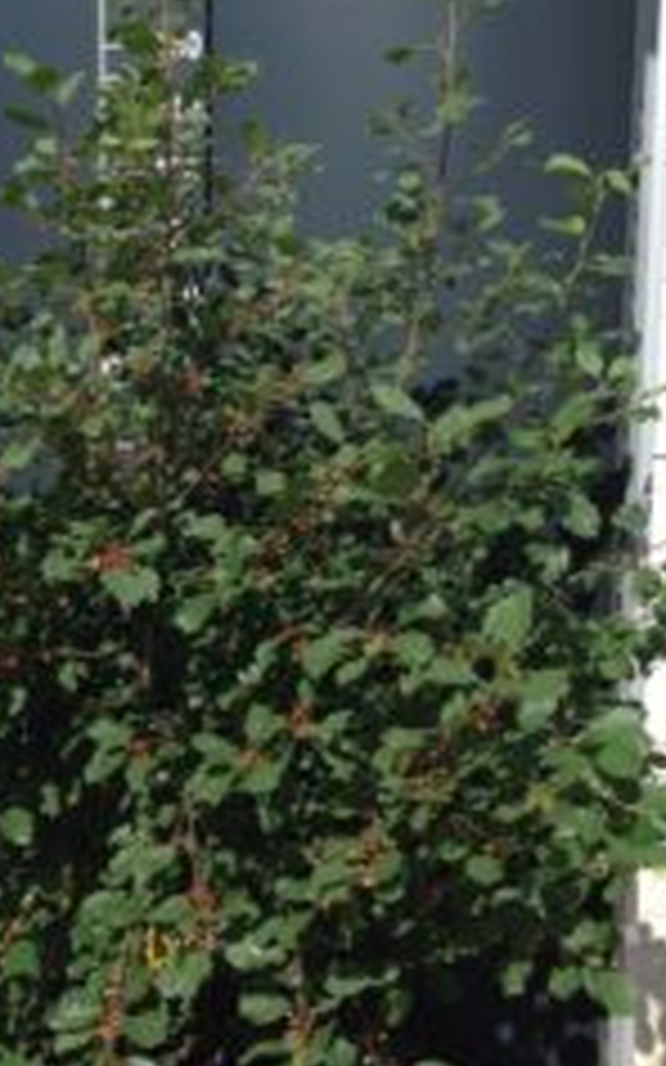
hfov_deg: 21.8
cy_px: 499
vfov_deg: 34.5
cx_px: 176
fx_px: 1714
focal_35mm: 59
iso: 50
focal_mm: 4.12
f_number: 2.4
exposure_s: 1/1595
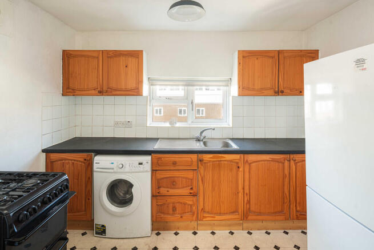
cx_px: 187
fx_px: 177
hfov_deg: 93.3
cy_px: 125
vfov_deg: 70.5
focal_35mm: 17
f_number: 8
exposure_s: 1/4
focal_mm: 17
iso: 250
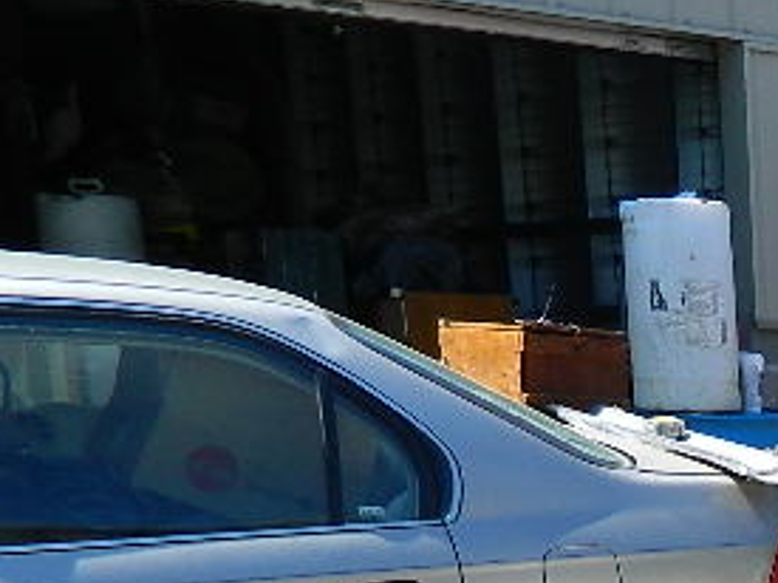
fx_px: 2089
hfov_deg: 17.6
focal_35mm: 93
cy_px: 1030
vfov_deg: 14.2
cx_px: 1335
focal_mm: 4.5
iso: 80
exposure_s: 1/500
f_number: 3.1
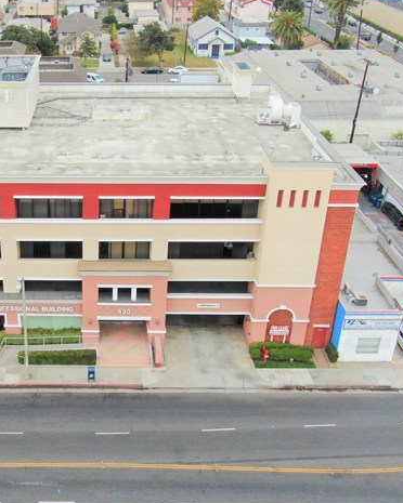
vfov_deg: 39.5
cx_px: 86
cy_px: 248
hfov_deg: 31.3
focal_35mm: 47
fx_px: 701
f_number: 3.3
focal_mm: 5.94
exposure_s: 1/160
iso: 100
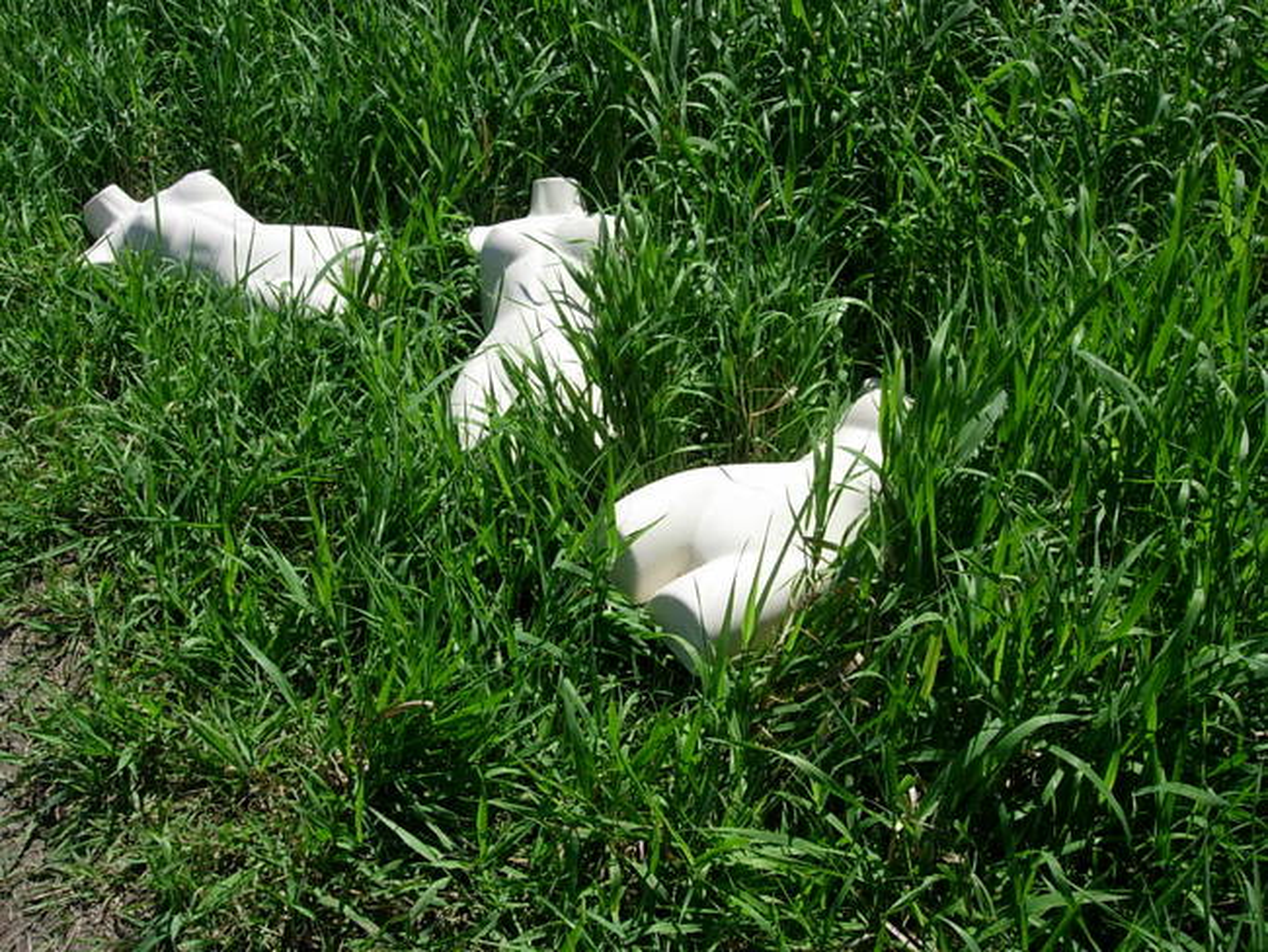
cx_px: 634
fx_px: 1392
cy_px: 476
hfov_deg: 49.0
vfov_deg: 37.7
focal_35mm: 38
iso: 64
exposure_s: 1/745
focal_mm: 7.8
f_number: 4.8
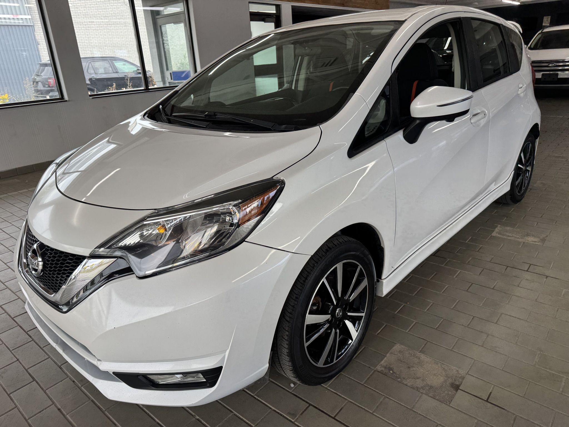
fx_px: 394
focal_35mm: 24
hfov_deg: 71.6
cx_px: 284
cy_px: 214
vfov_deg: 56.8
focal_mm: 6.76
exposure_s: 1/273
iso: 64
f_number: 1.78
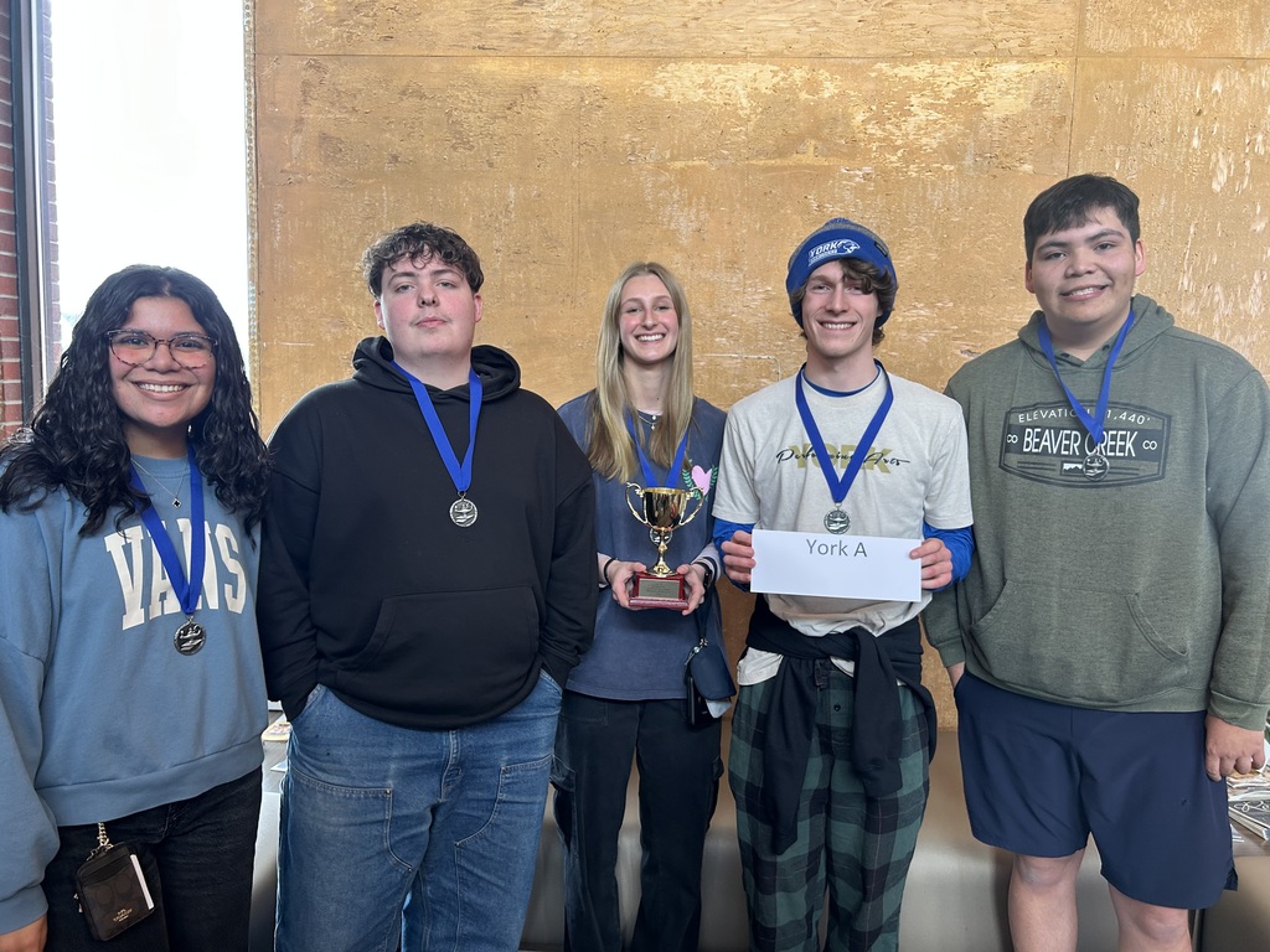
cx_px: 635
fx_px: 954
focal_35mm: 26
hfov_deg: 67.3
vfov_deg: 53.1
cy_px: 476
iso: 100
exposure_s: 1/60
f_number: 1.5
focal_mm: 5.7
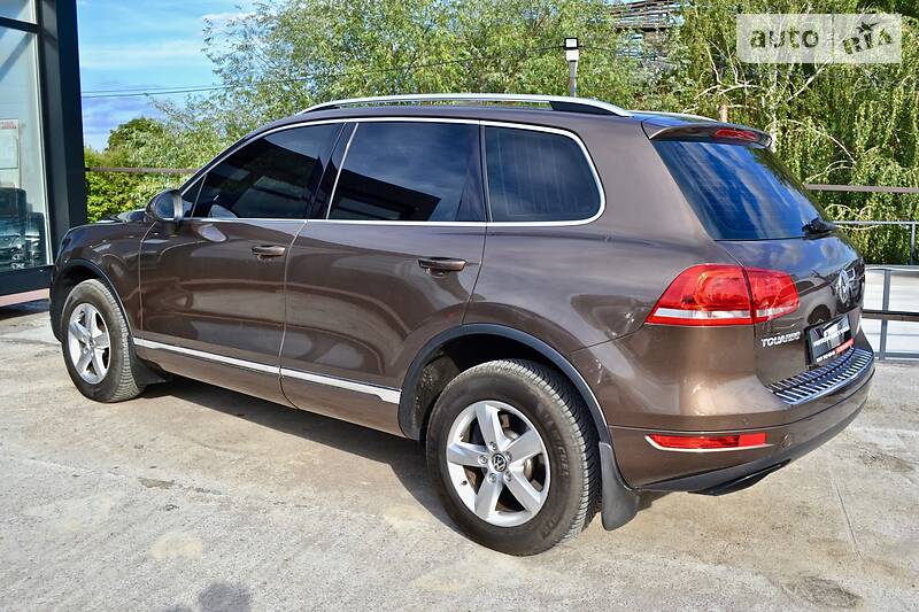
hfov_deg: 57.2
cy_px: 306
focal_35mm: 33
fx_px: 842
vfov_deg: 40.0
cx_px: 460
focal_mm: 22
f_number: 7.1
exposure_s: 1/160
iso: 100
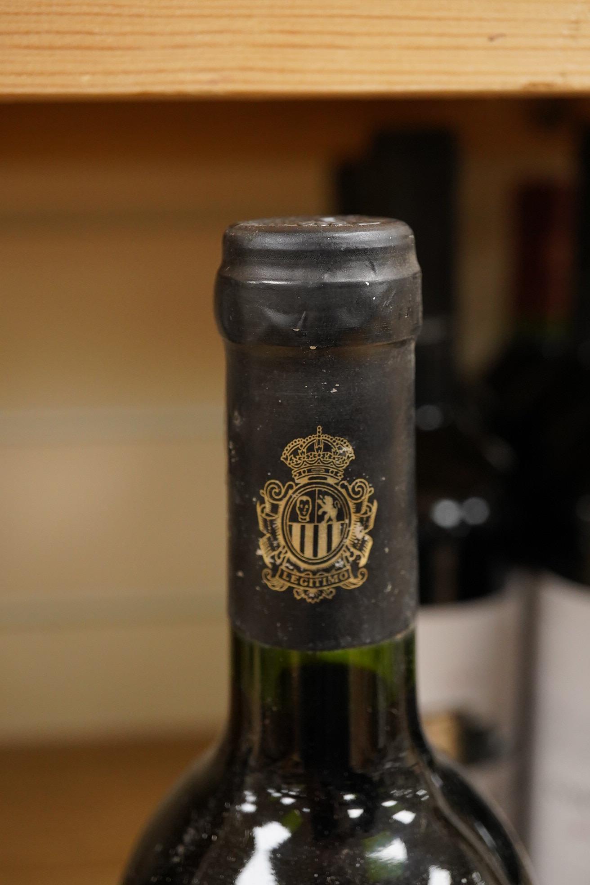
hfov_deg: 29.9
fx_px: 1106
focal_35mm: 45
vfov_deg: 43.6
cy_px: 442
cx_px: 295
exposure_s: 1/160
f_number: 4.5
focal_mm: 30
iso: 2500
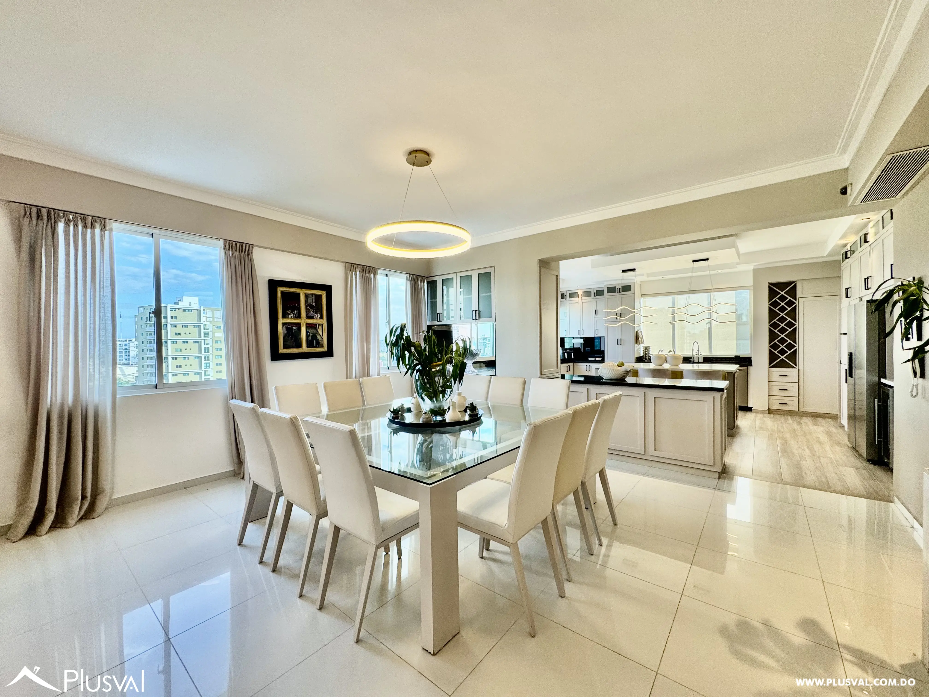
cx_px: 464
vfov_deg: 85.7
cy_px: 348
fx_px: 376
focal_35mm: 14
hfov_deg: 102.1
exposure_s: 1/120
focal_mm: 2.22
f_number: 2.2
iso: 100
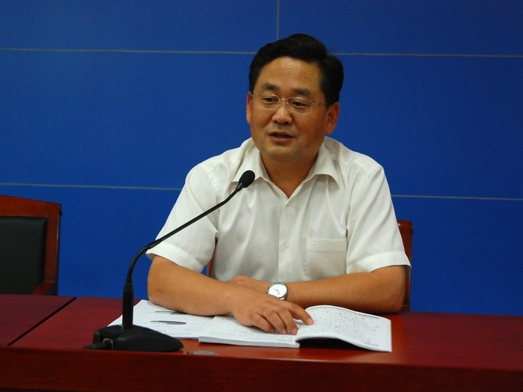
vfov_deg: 20.0
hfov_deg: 26.5
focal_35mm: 74
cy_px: 195
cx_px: 264
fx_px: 1111
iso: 800
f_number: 3.5
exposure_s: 1/45
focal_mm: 45
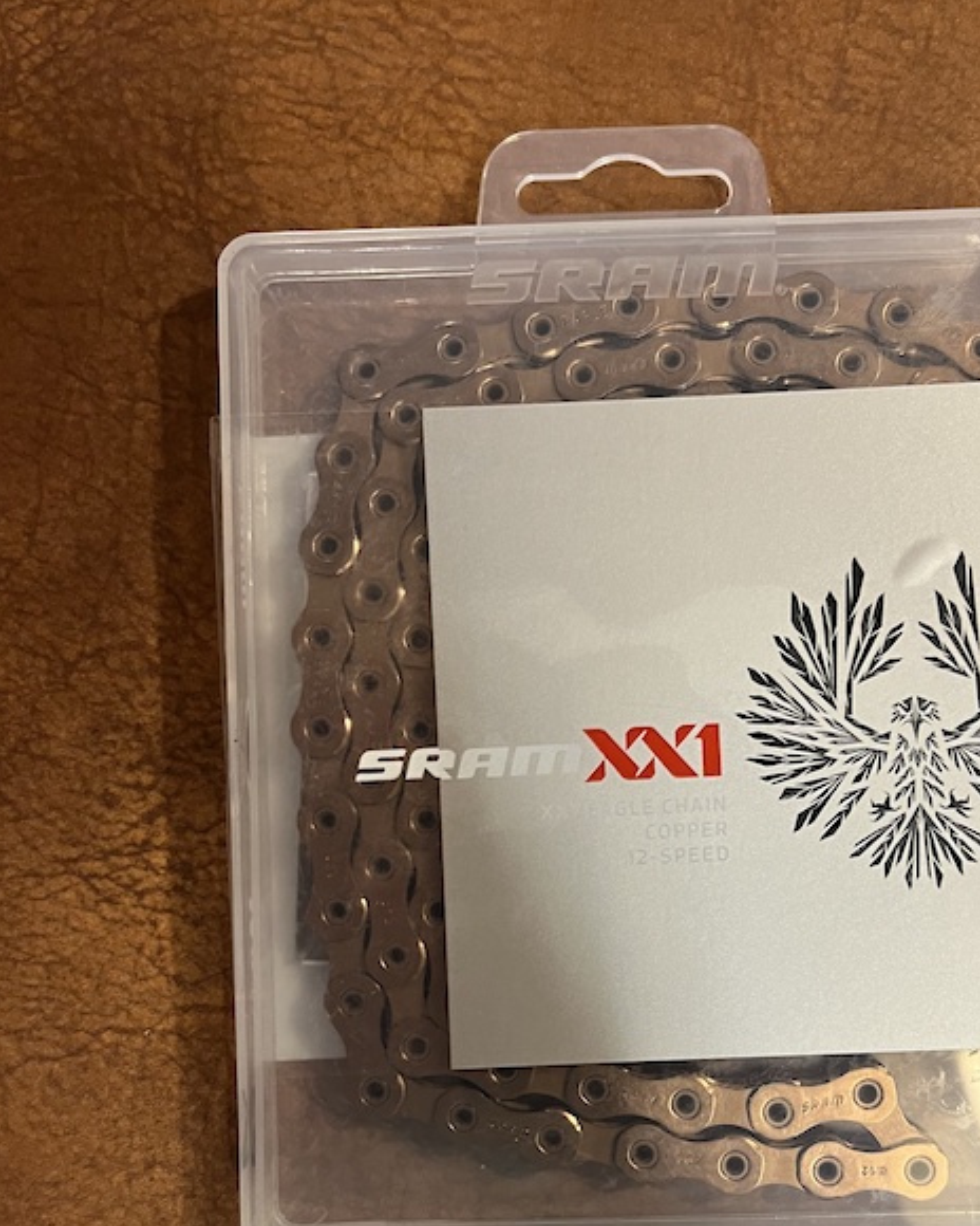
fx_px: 1269
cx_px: 608
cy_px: 761
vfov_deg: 51.0
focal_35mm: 35
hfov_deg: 41.9
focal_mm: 5.1
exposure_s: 1/60
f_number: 1.6
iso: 200
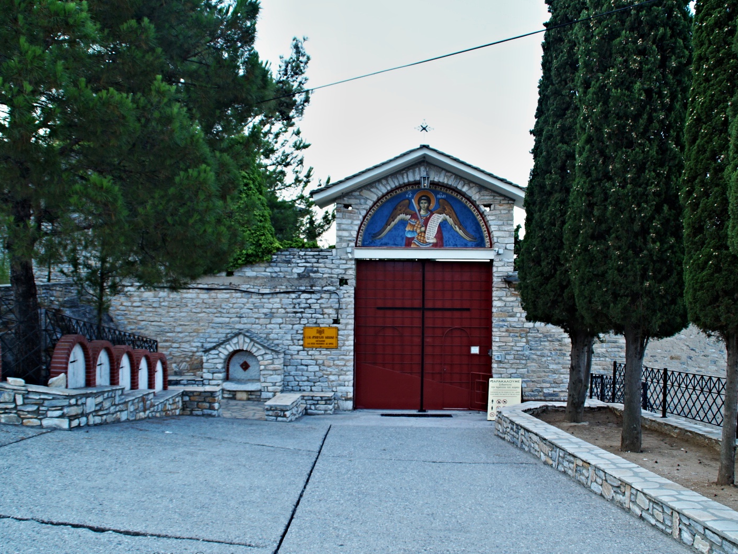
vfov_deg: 46.8
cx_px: 381
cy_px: 284
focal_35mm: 30
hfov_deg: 59.9
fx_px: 640
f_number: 4.5
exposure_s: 1/100
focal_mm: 18
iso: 200
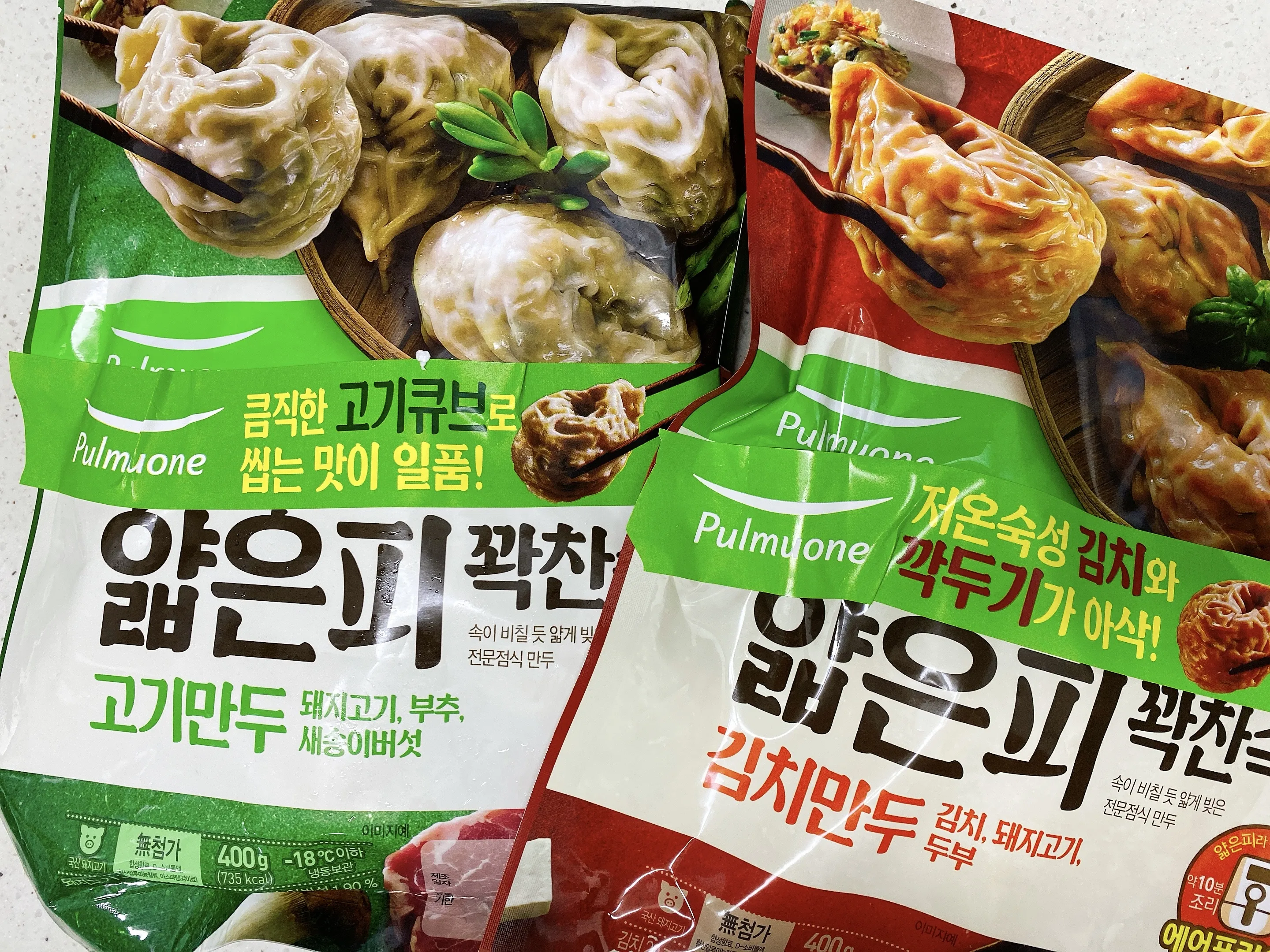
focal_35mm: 26
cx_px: 635
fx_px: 954
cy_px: 476
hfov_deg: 67.3
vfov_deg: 53.1
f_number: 1.8
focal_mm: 4.25
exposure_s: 1/120
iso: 125
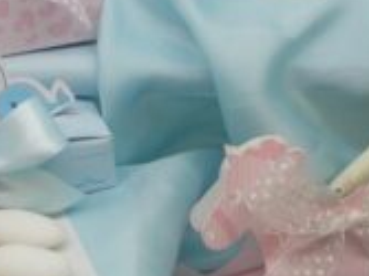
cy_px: 45
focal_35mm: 90
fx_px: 959
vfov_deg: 16.2
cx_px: 243
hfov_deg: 21.7
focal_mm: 5.3
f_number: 3.4
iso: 80
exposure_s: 1/100
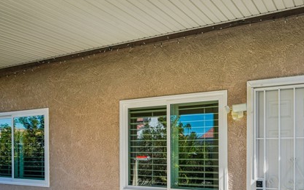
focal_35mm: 33
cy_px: 154
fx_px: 273
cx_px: 210
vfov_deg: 36.9
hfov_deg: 56.5
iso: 100
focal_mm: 21
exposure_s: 1/125
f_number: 8
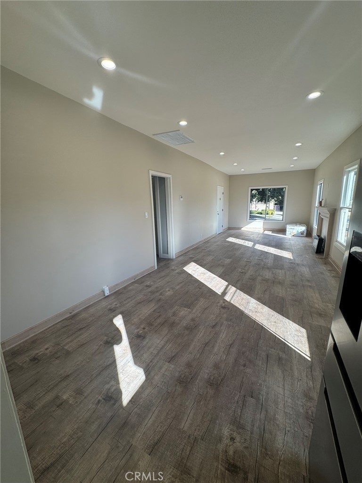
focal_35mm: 14
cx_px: 181
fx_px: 195
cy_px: 242
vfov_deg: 102.1
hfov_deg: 85.7
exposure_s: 1/169
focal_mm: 2.22
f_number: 2.2
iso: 40
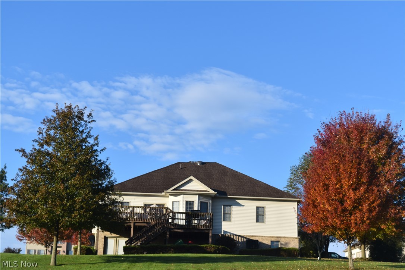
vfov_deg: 18.9
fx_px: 810
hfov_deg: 28.1
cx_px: 202
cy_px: 135
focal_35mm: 72
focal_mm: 48
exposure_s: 1/400
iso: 200
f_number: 10
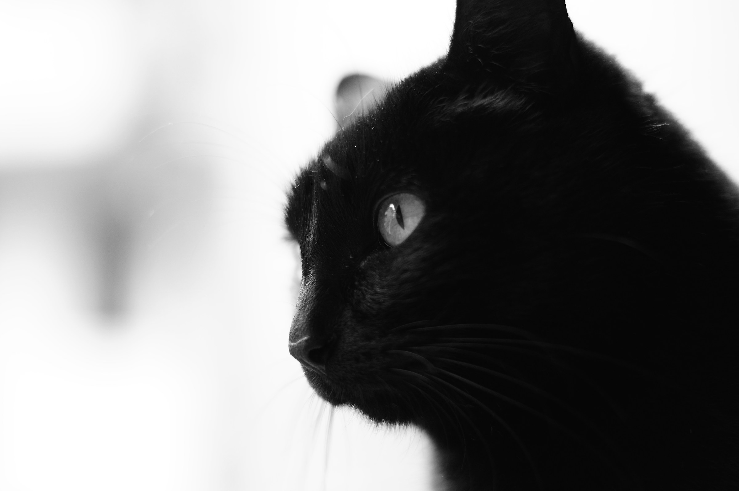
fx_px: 1538
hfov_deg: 27.0
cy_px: 246
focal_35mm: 75
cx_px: 370
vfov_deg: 18.1
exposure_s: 1/200
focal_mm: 50
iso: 200
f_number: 1.8
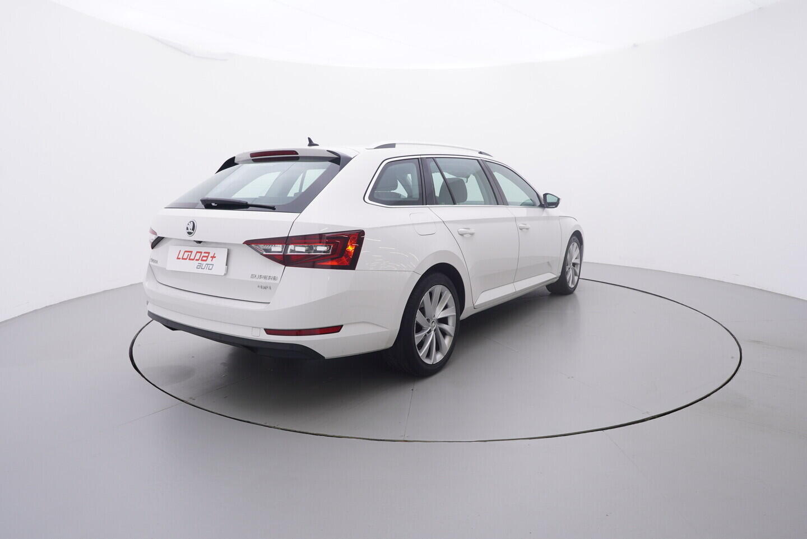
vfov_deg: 56.2
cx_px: 404
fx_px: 505
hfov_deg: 77.3
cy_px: 270
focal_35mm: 22
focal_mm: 15
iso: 200
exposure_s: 1/80
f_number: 5
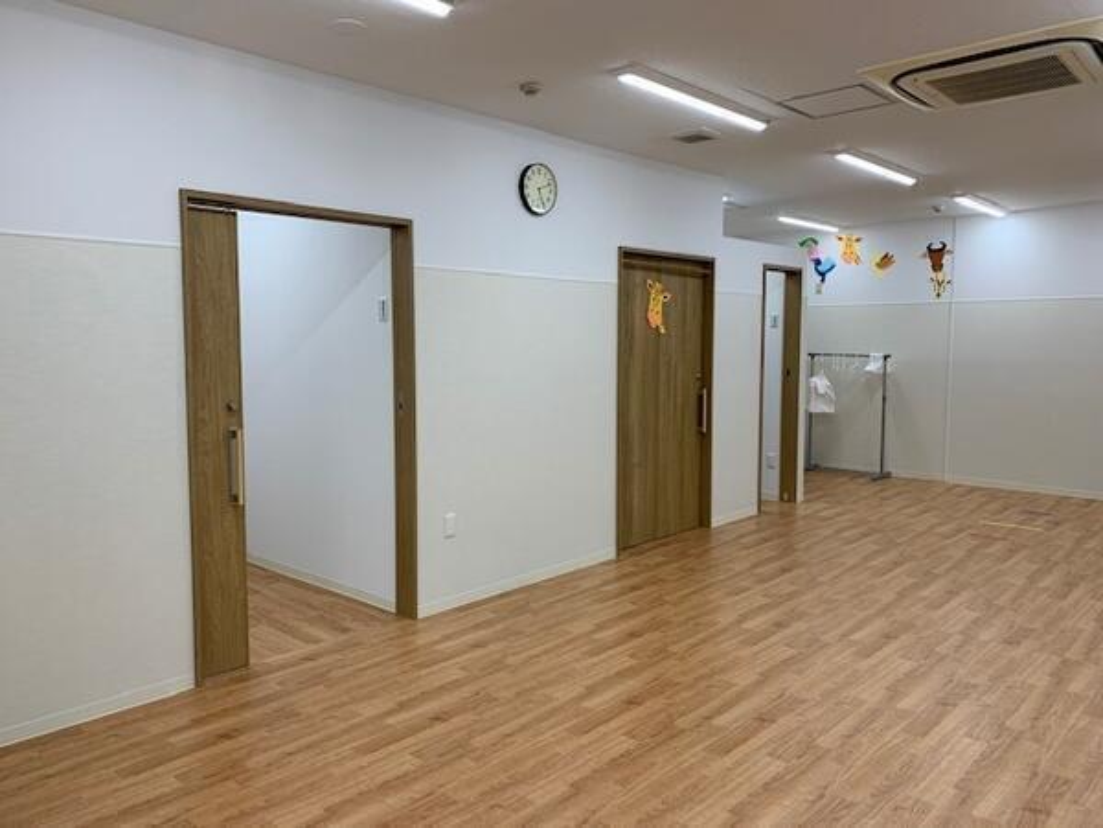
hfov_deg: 67.3
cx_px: 552
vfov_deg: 53.1
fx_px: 828
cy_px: 414
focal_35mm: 26
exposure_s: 1/121
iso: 40
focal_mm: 4.25
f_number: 1.8
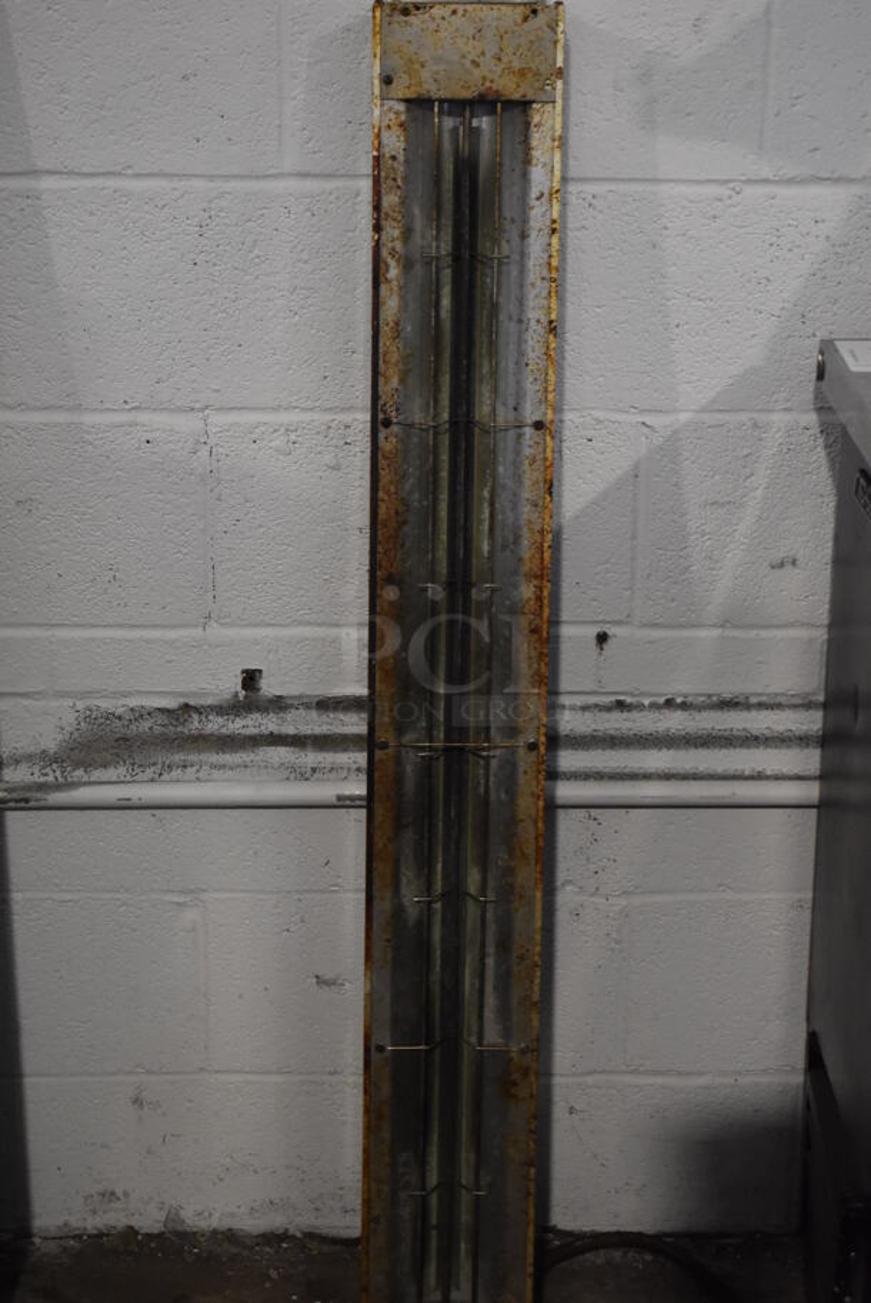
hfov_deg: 22.7
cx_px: 436
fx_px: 2174
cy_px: 652
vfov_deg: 33.4
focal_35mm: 60
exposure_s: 1/125
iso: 2800
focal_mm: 40
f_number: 5
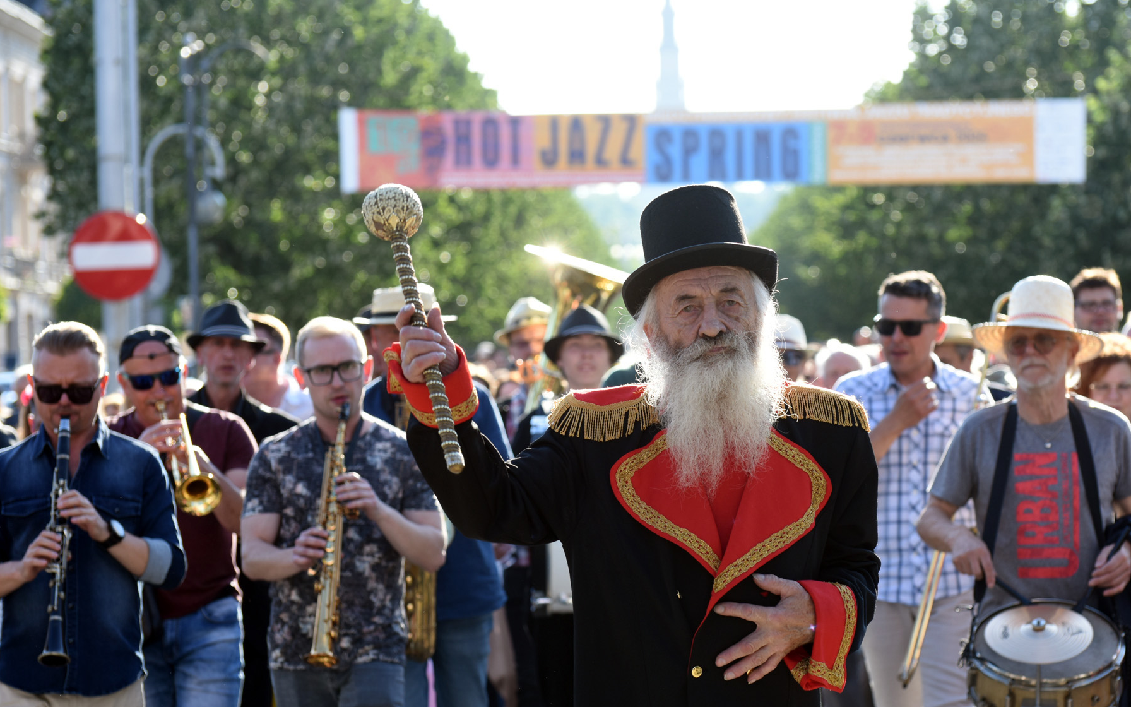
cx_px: 618
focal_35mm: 130
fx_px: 4007
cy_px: 423
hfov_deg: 16.1
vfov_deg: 10.1
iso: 250
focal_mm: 112
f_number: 5.6
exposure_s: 1/320
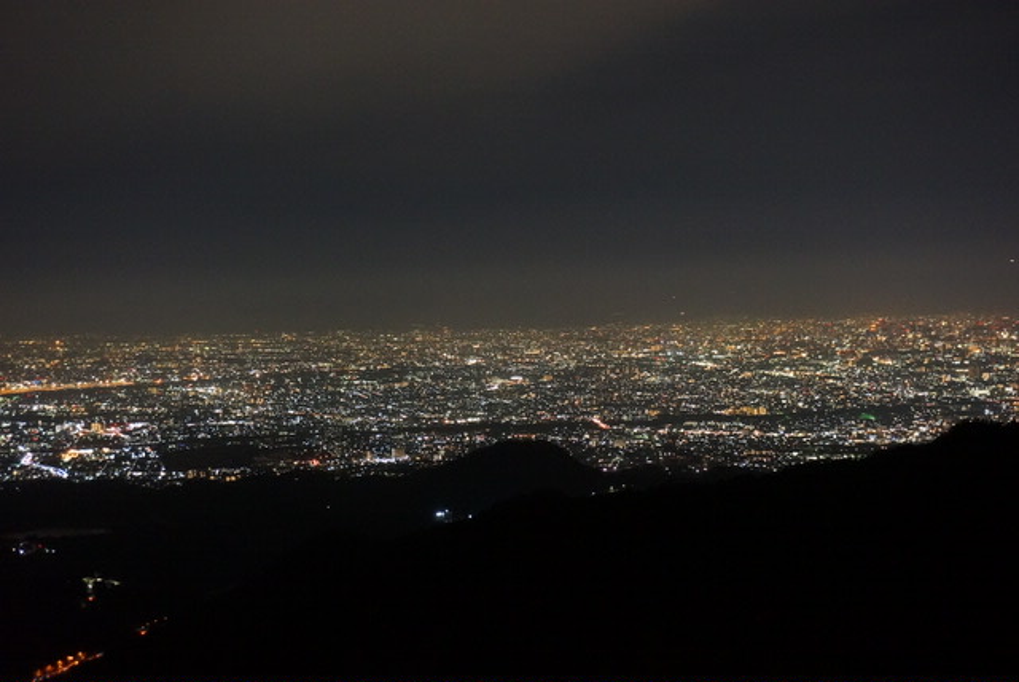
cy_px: 341
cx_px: 510
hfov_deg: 35.0
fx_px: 1615
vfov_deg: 23.8
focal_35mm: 57
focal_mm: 38
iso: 3200
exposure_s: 1/3
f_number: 5.6
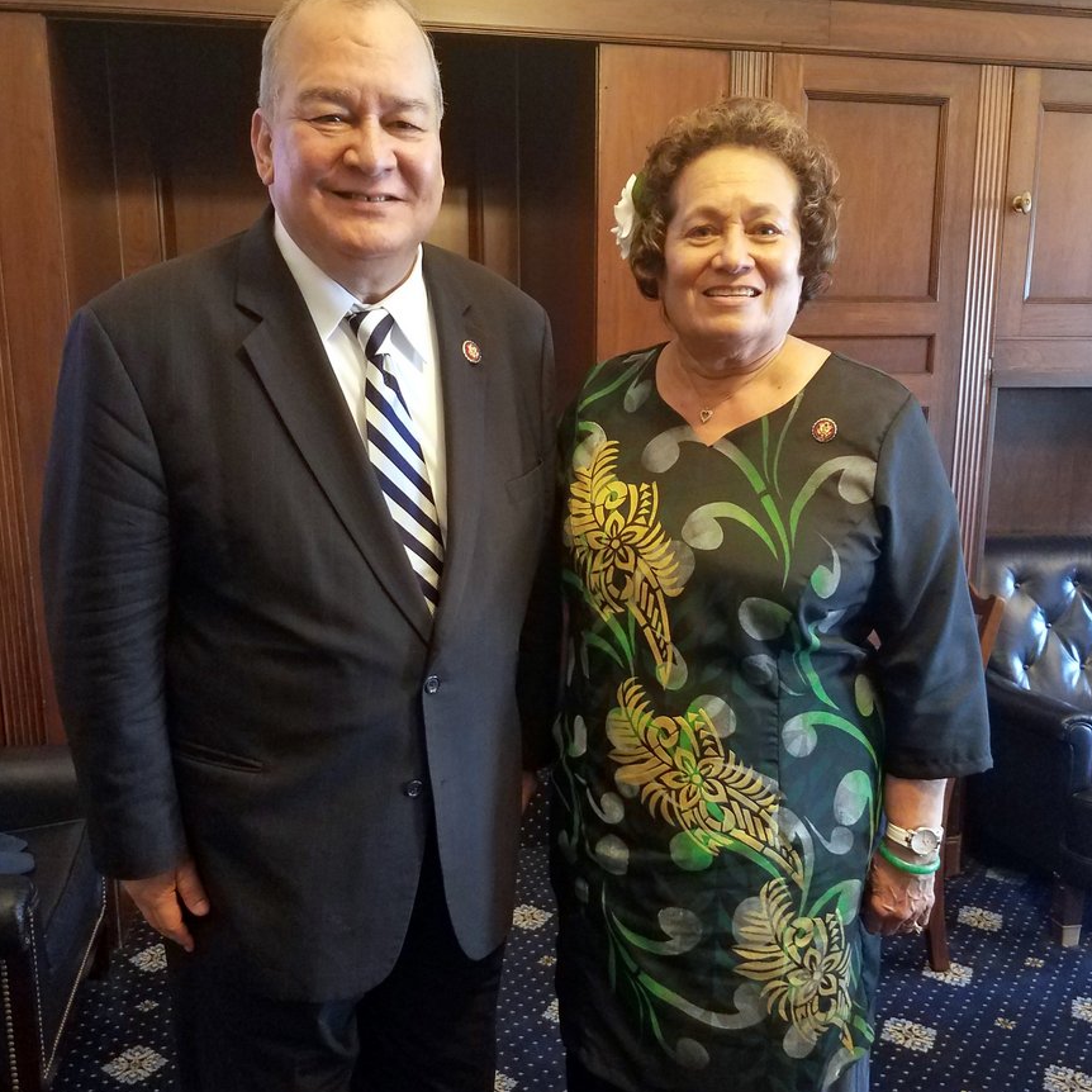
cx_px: 547
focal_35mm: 32
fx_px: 1142
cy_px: 654
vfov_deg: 50.8
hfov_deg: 51.1
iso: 200
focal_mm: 4.2
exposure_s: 1/10
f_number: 1.7
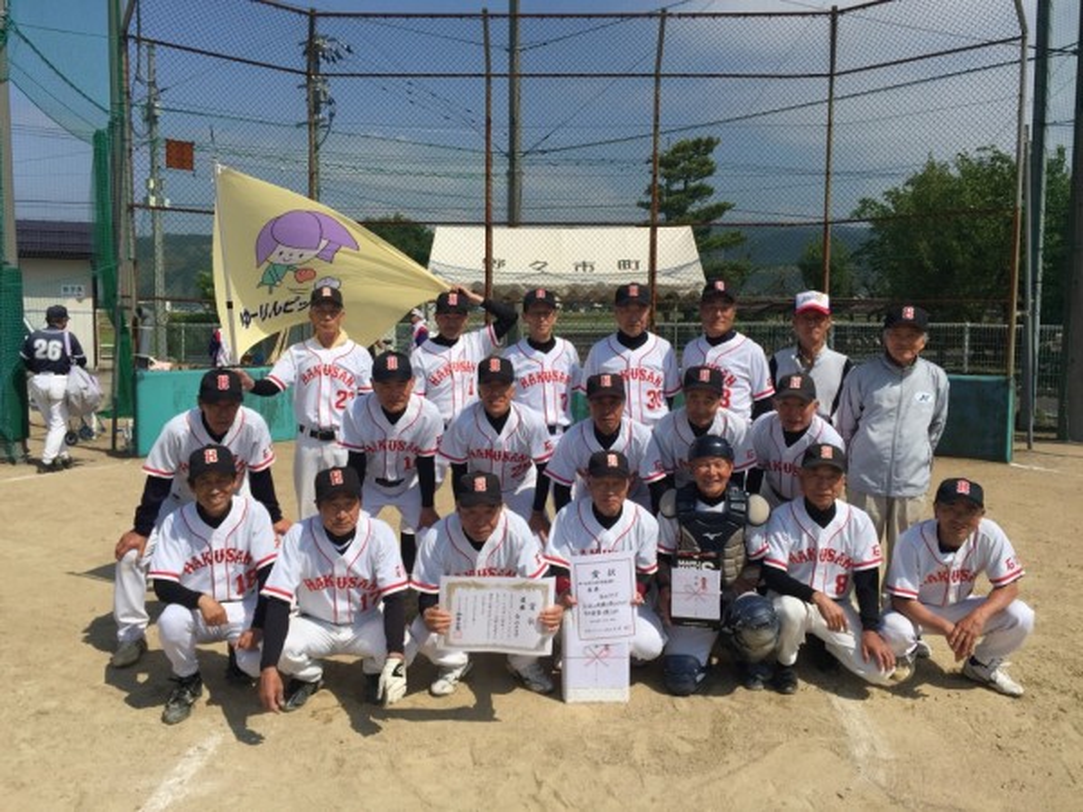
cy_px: 406
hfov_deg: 61.7
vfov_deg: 48.2
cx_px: 542
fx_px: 907
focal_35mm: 29
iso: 32
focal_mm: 4.15
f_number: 2.2
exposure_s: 1/4405
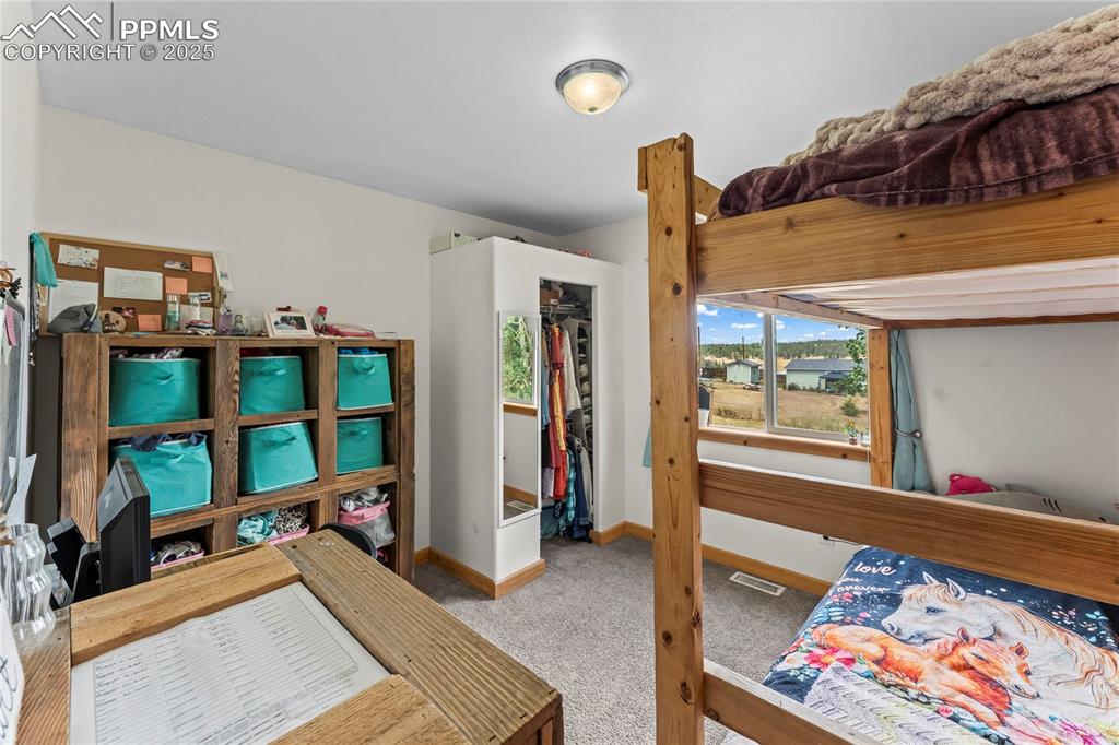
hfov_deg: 104.3
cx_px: 560
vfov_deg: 81.2
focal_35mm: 14
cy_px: 372
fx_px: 435
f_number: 8
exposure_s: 1/13
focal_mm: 14
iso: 500
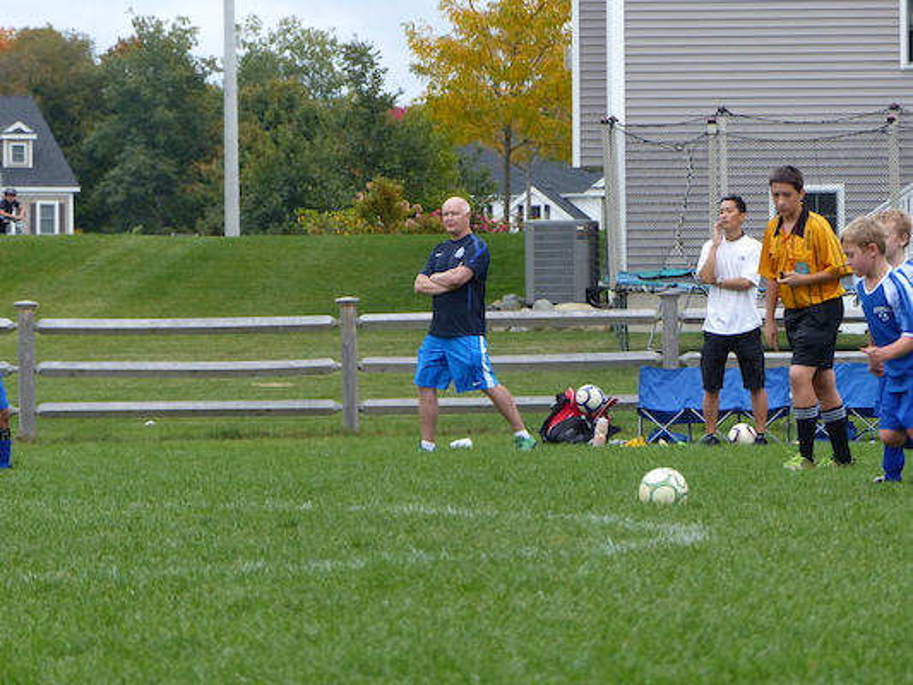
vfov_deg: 6.8
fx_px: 5725
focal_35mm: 217
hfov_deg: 9.1
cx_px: 456
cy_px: 342
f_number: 2.8
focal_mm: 39.1
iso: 320
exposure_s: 1/500
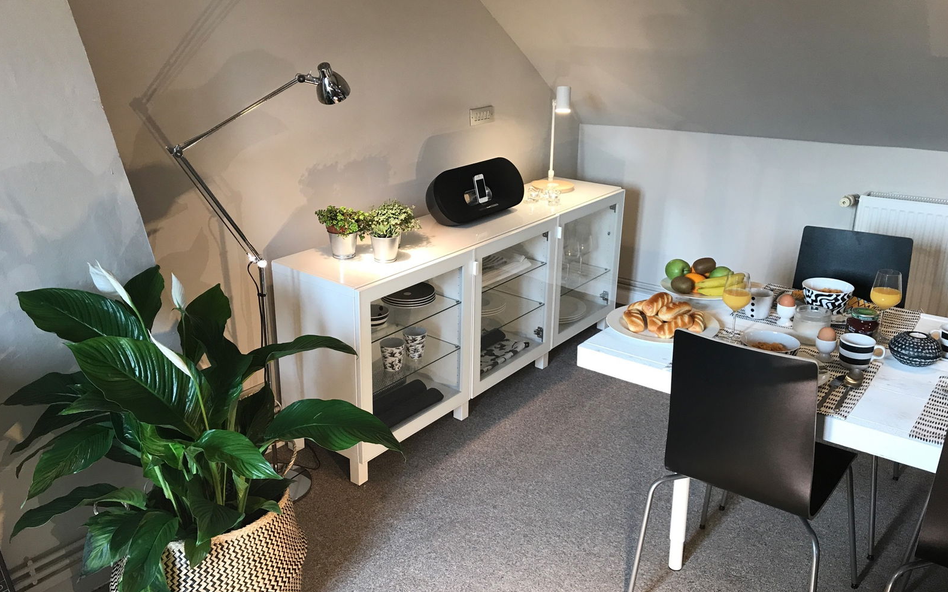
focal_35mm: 30
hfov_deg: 62.9
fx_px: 775
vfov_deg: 41.8
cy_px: 297
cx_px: 476
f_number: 1.8
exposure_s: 1/33
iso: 25
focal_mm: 3.99
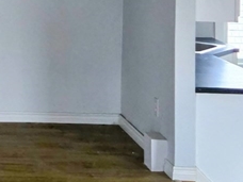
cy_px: -88
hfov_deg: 17.4
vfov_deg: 13.6
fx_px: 723
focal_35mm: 103
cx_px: -108
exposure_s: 1/24
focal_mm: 5.4
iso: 1600
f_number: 1.8
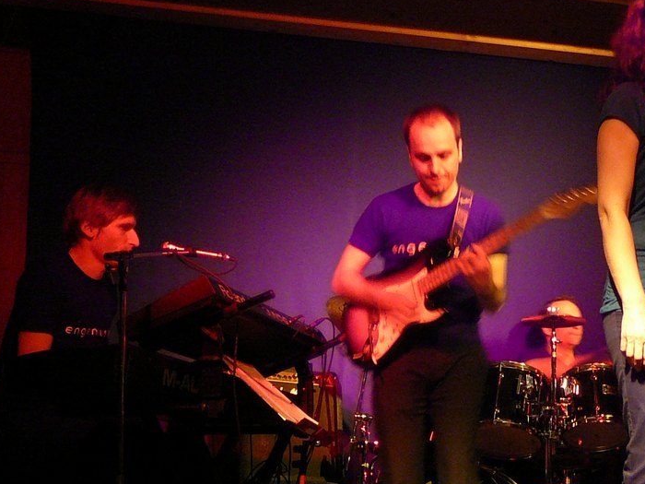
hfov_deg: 29.2
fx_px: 1193
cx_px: 563
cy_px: 344
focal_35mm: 64
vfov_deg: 22.8
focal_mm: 5.2
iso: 200
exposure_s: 1/8
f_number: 2.8
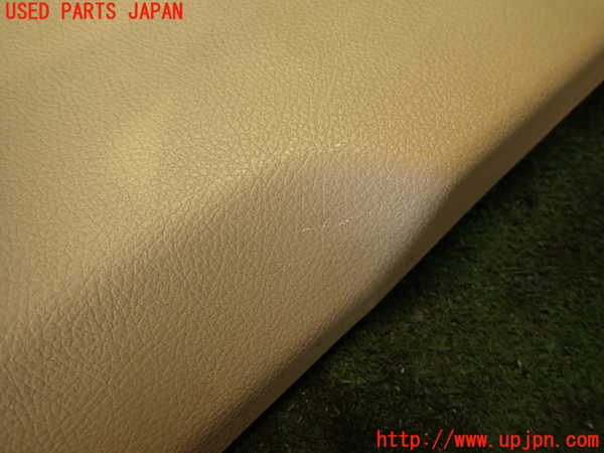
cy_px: 226
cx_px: 302
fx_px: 436
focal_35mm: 25
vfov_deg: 54.9
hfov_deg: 69.4
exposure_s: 1/60
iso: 160
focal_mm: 4.5
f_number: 2
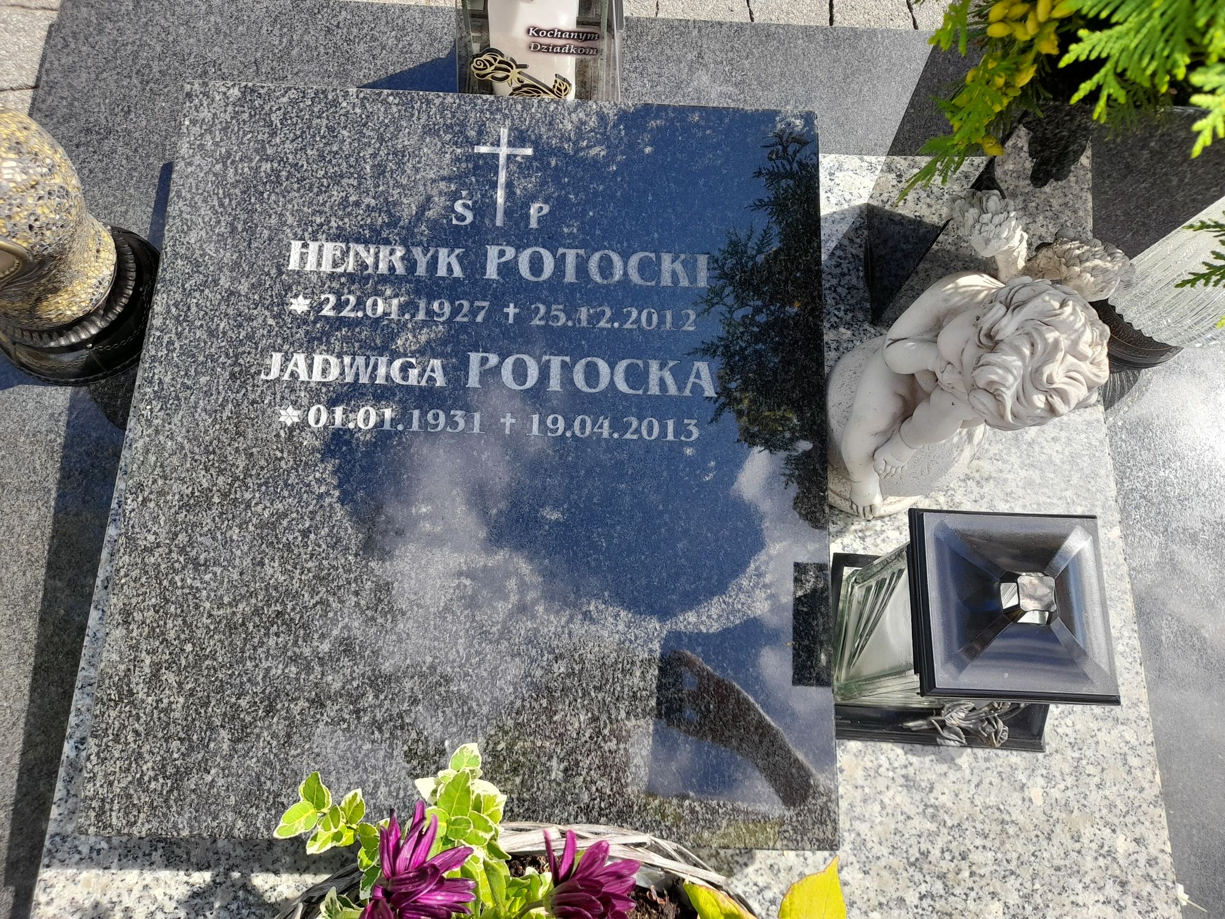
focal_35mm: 25
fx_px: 885
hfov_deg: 69.4
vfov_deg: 54.9
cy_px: 460
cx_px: 612
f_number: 2
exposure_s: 1/258
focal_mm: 4.6
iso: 20
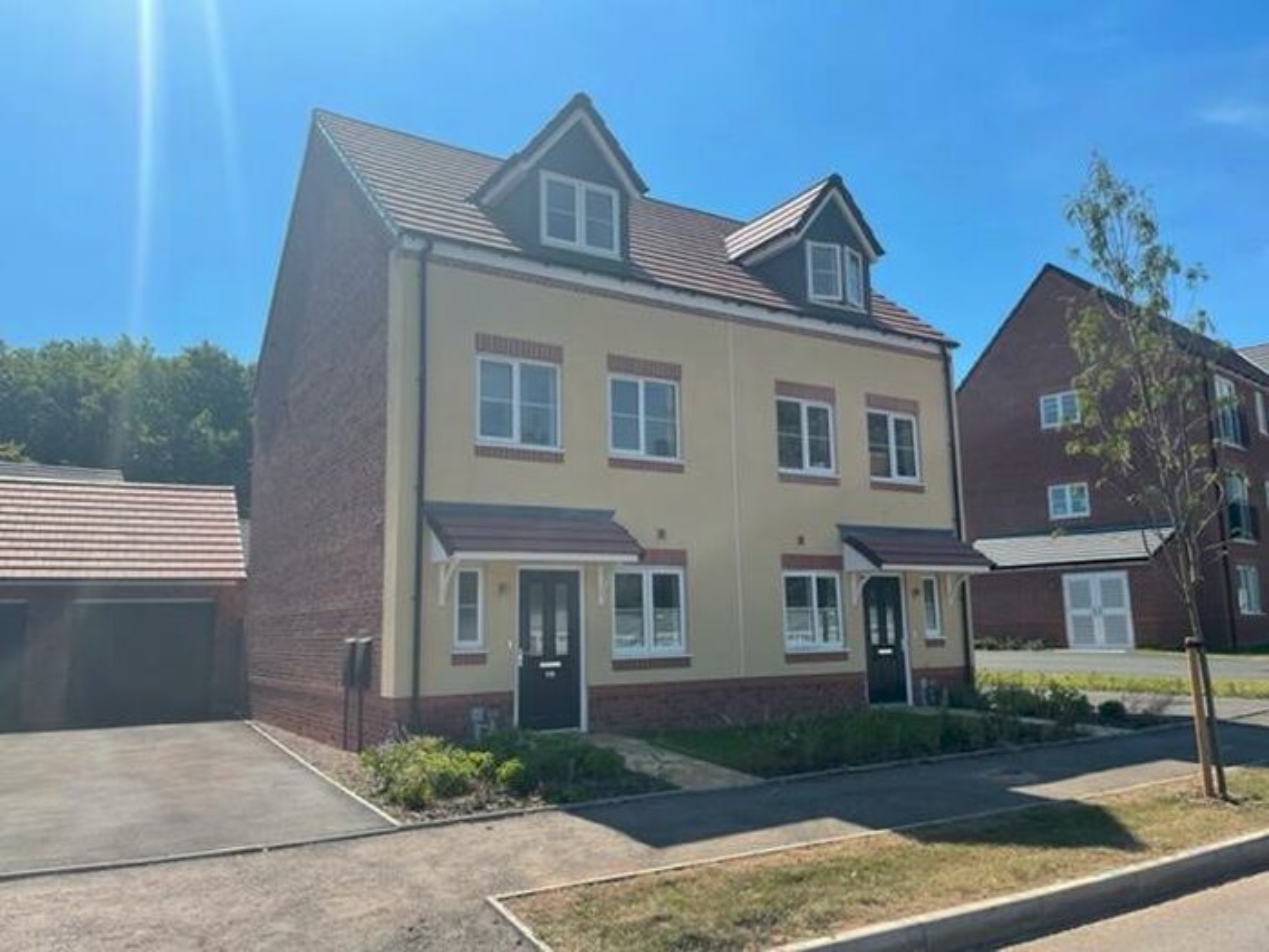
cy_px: 476
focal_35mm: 26
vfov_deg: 53.1
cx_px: 634
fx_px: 953
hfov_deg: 67.3
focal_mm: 5.1
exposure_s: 1/4049
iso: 32
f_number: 1.6
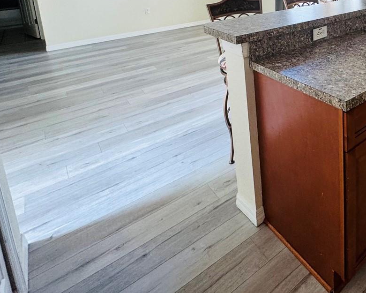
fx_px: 303
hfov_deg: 53.4
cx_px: 338
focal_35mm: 28
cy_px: 12
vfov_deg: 45.1
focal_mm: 2.22
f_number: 2.2
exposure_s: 1/60
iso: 200
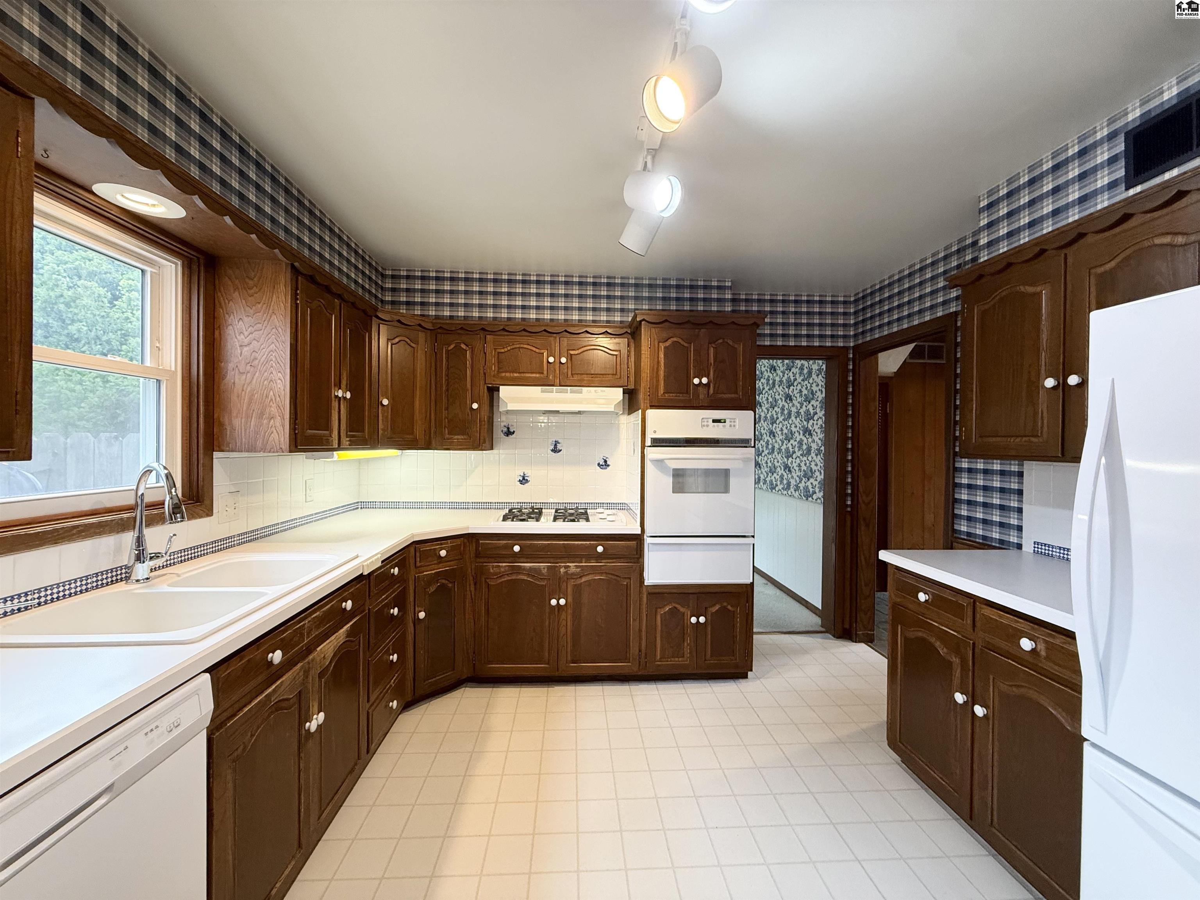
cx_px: 600
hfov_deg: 102.1
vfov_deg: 85.7
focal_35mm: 14
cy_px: 450
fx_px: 485
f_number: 2.2
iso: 250
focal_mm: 2.22
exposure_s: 1/60
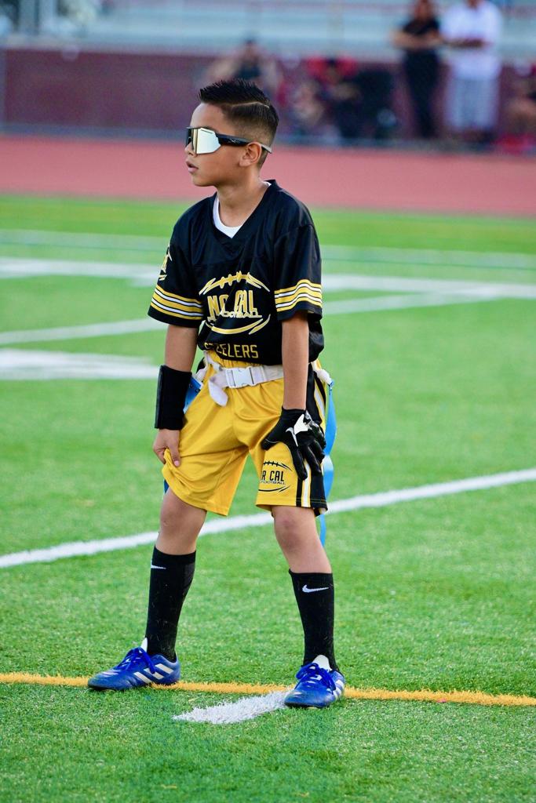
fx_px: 5358
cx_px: 268
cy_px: 402
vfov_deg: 8.6
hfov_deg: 5.7
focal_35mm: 240
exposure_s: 1/1600
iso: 2500
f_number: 2.8
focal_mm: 160
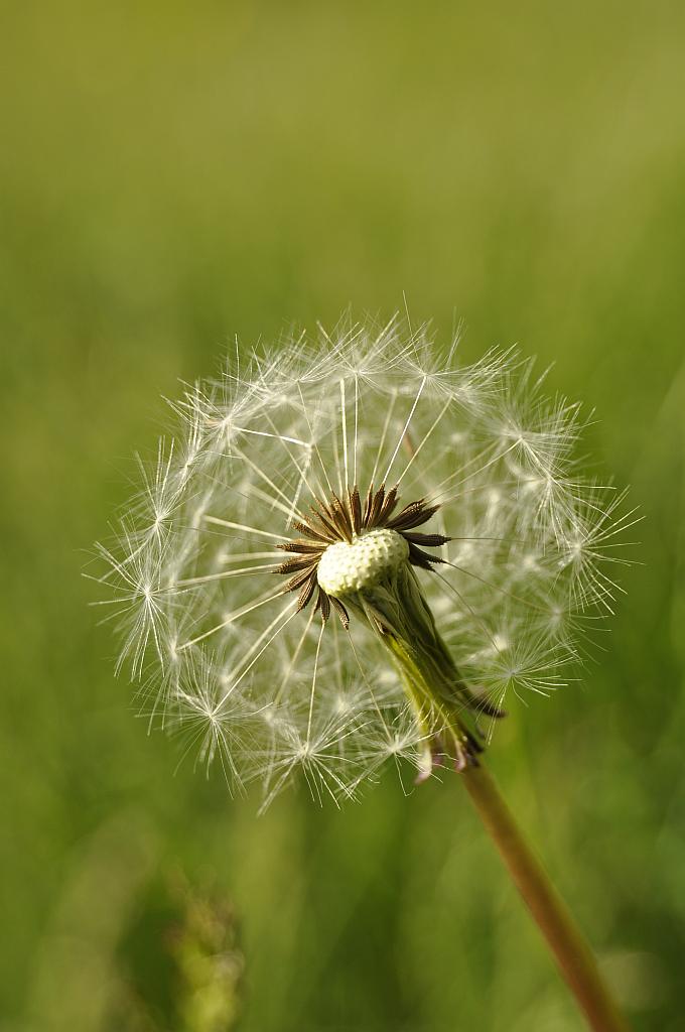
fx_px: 1374
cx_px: 342
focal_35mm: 48
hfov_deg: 28.0
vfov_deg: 41.2
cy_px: 516
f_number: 5.6
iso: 200
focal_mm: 32
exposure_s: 1/800
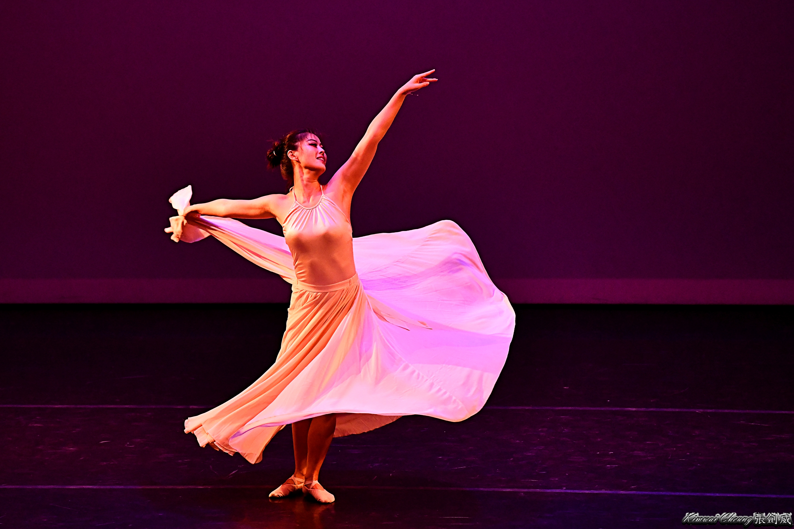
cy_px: 264
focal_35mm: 200
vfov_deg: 6.9
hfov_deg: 10.3
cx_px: 397
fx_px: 4411
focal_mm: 200
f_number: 5
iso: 5000
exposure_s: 1/500
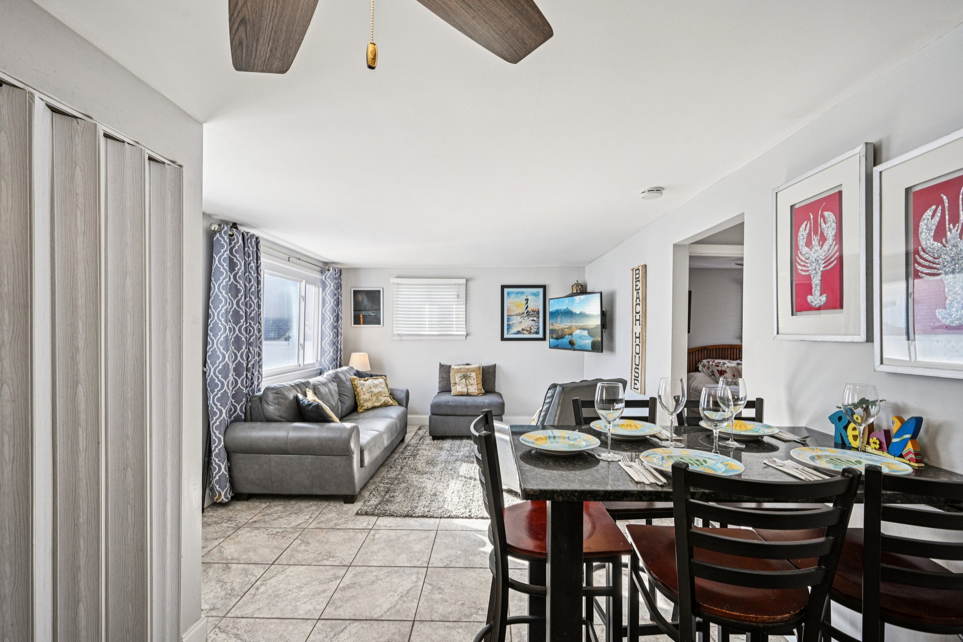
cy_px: 321
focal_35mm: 16
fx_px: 428
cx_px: 482
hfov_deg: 96.7
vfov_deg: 73.7
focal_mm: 16
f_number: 8
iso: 800
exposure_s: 1/250
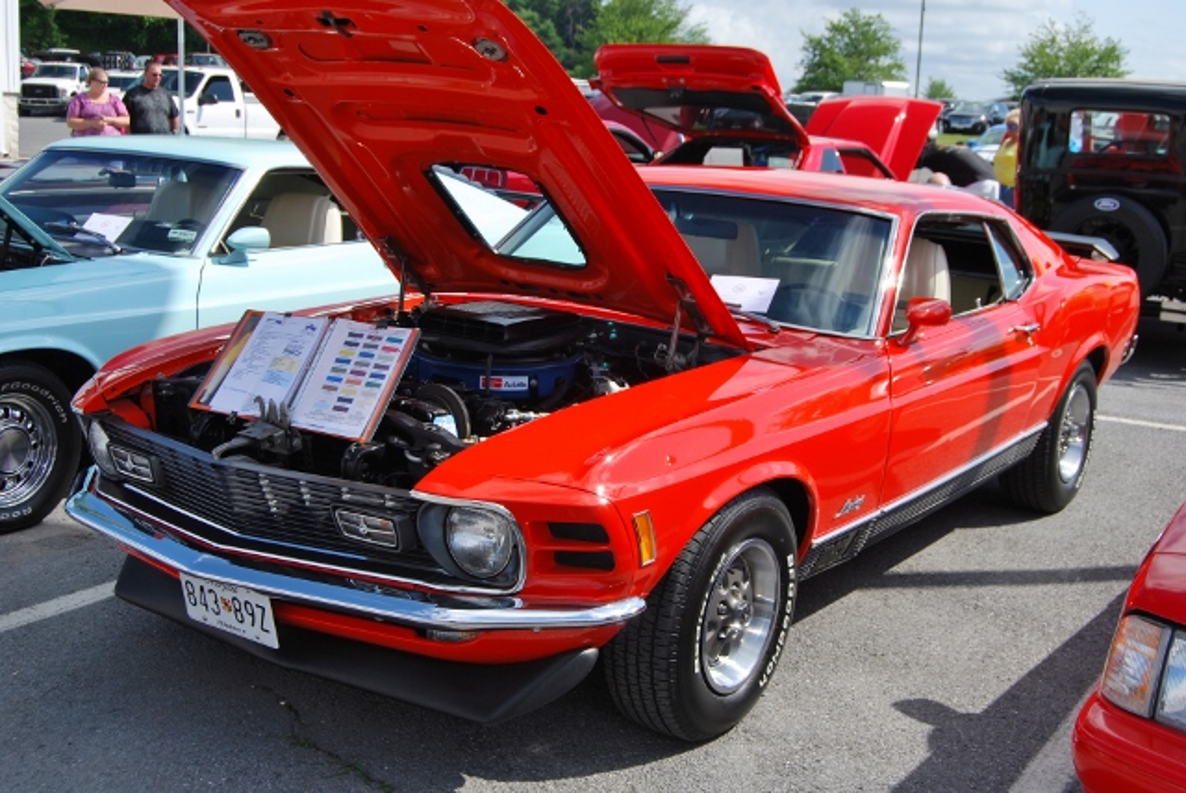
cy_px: 396
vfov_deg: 29.0
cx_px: 593
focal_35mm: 46
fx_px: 1533
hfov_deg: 42.3
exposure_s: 1/250
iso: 100
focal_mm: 31
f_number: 8
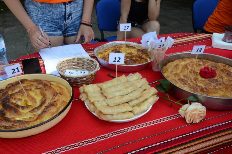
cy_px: 77
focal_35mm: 36
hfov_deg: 53.2
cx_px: 116
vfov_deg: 36.7
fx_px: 232
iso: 800
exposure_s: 1/500
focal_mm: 24
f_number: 11
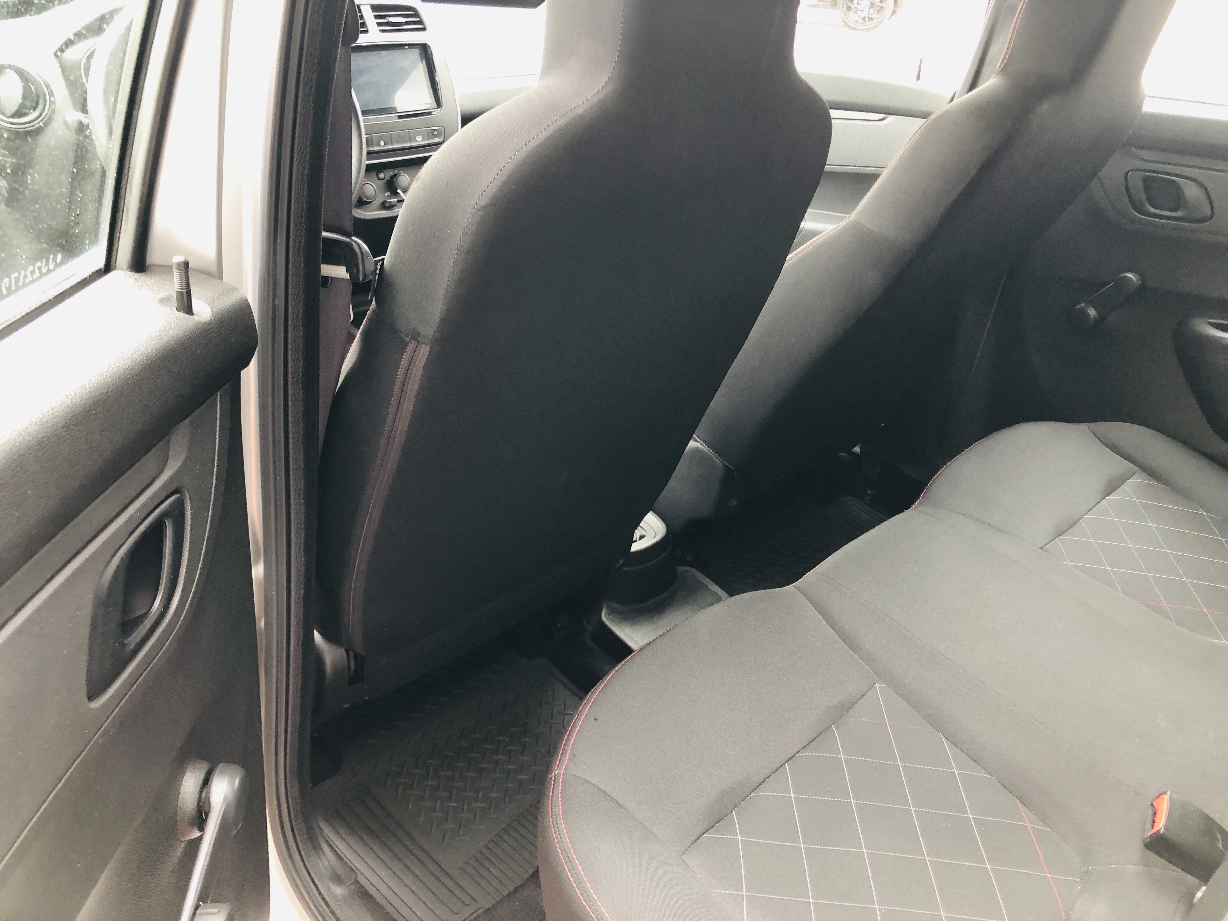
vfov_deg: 49.7
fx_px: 993
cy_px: 460
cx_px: 614
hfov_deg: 63.4
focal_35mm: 28
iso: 40
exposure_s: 1/20
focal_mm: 3.99
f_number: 1.8
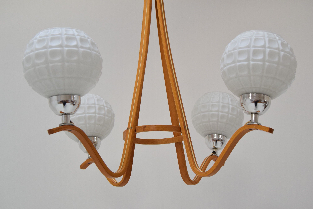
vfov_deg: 29.0
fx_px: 405
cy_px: 104
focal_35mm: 46
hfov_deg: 42.3
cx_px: 156
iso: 1600
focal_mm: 31
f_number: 7.1
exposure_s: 1/200
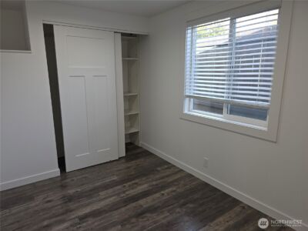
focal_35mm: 23
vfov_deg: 58.9
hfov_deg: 73.9
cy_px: 116
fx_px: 205
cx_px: 154
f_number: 1.7
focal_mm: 6.3
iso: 40
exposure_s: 1/60
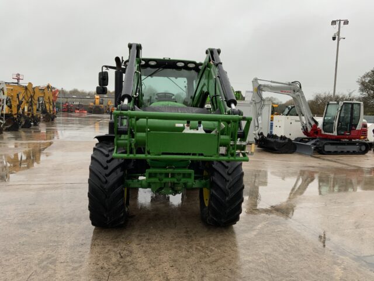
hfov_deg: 61.7
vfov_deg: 48.2
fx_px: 313
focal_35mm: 29
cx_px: 187
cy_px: 140
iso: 50
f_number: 1.8
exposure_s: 1/122
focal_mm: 3
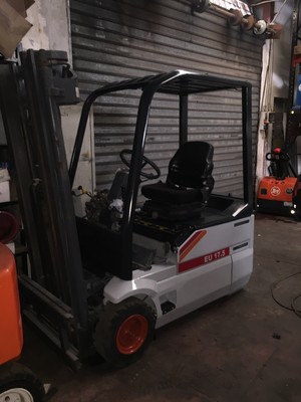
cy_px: 201
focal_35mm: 29
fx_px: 336
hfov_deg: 48.2
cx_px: 150
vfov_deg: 61.7
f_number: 2.2
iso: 125
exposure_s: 1/17
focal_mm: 4.15
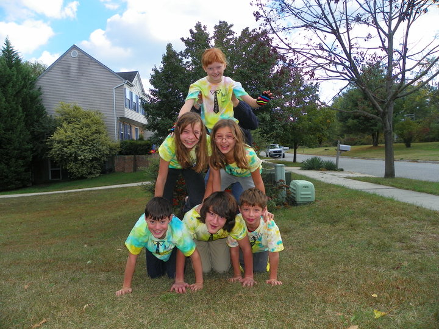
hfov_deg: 67.3
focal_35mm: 26
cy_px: 164
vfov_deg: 53.1
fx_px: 330
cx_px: 220
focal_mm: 4.6
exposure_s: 1/320
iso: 64
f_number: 3.5
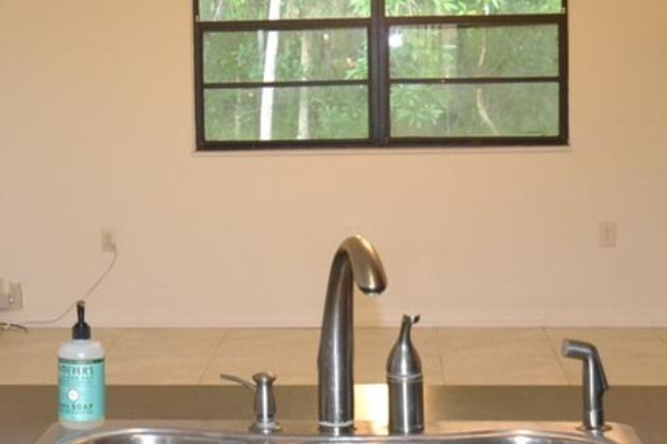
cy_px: 133
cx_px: 135
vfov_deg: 13.1
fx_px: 1926
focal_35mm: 104
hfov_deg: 19.5
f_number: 4.5
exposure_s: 1/60
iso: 800
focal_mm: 22
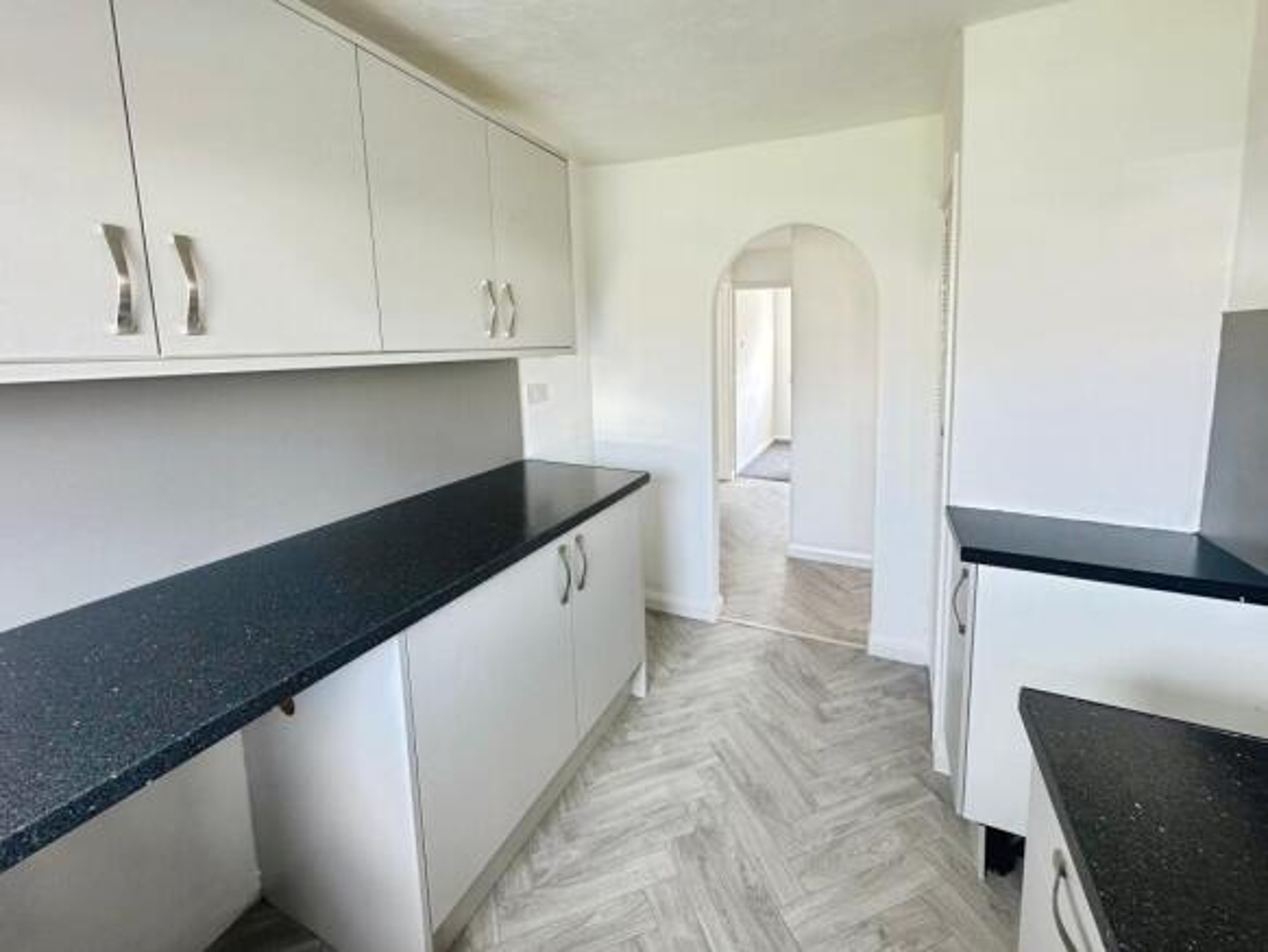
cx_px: 634
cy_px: 476
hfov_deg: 102.0
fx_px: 513
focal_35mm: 14
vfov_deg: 85.7
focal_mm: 2.22
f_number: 2.2
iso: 64
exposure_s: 1/99
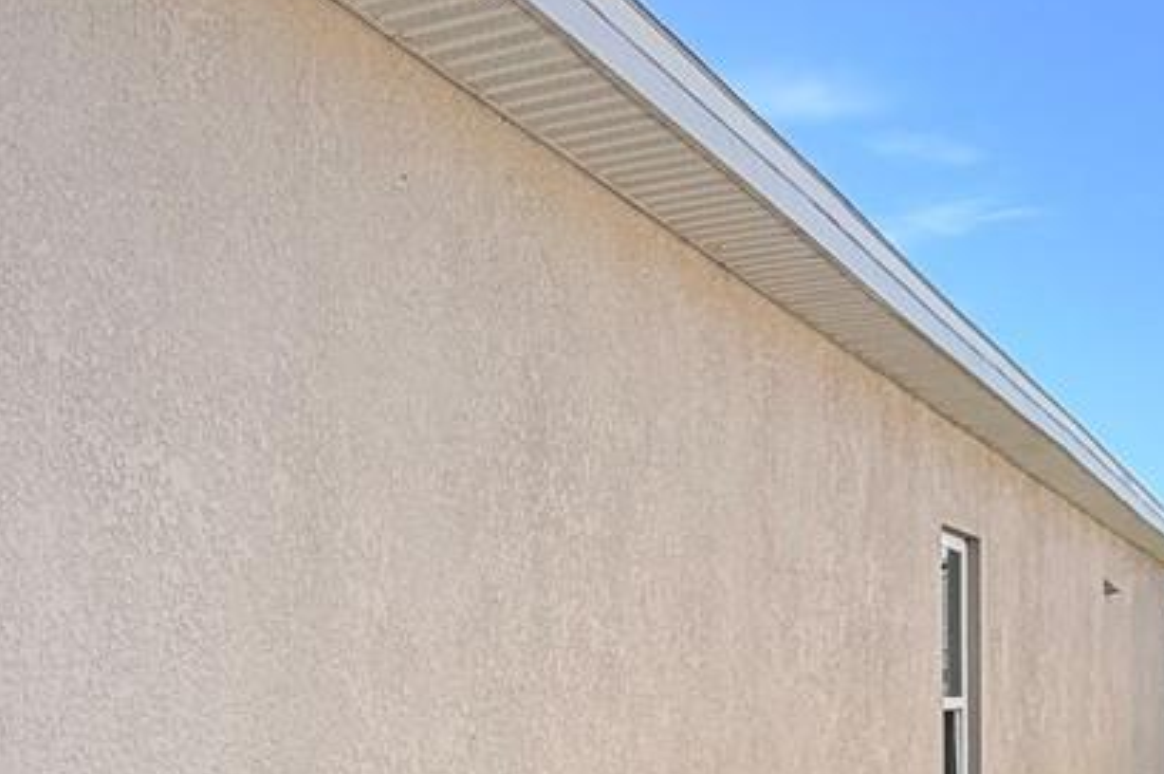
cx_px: 88
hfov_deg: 33.0
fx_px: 1841
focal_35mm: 57
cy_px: 672
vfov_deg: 23.2
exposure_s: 1/502
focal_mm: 2.22
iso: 64
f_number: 2.2
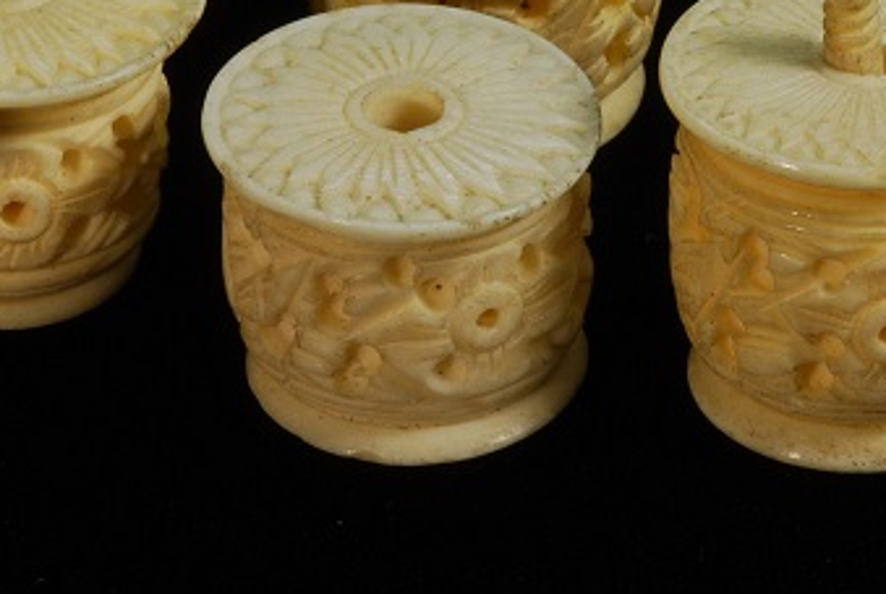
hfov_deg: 4.6
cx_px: 486
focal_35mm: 446
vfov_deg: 3.1
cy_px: -42
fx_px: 11001
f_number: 22
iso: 100
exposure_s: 1
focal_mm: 105
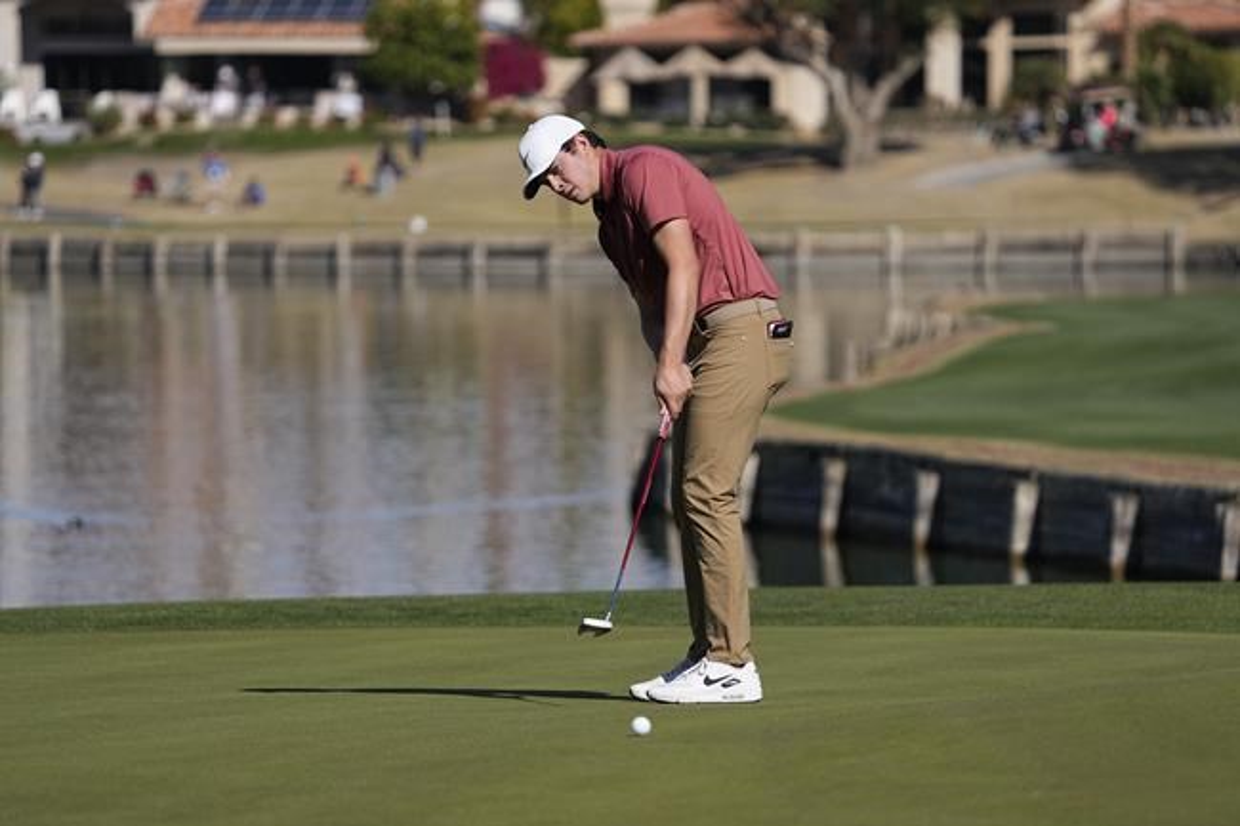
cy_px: 413
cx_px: 620
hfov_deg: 6.5
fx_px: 10847
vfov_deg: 4.4
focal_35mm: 315
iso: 500
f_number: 6.3
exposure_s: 1/4000
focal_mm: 315
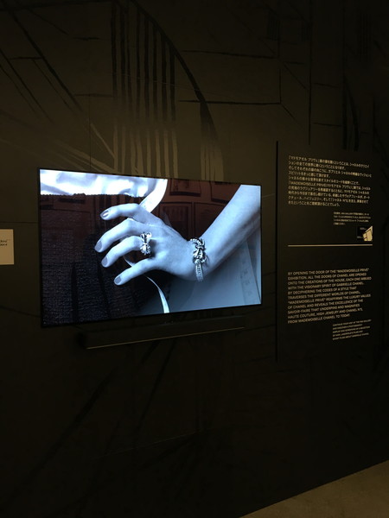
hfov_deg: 48.2
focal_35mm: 29
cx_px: 194
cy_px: 259
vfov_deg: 61.7
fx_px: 435
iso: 64
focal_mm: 4.15
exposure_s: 1/30
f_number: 2.2
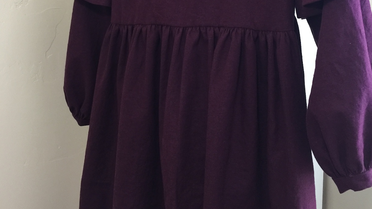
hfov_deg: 47.4
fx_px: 424
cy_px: 18
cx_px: 187
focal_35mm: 43
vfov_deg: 26.7
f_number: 2.2
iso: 125
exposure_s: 1/15
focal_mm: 4.15
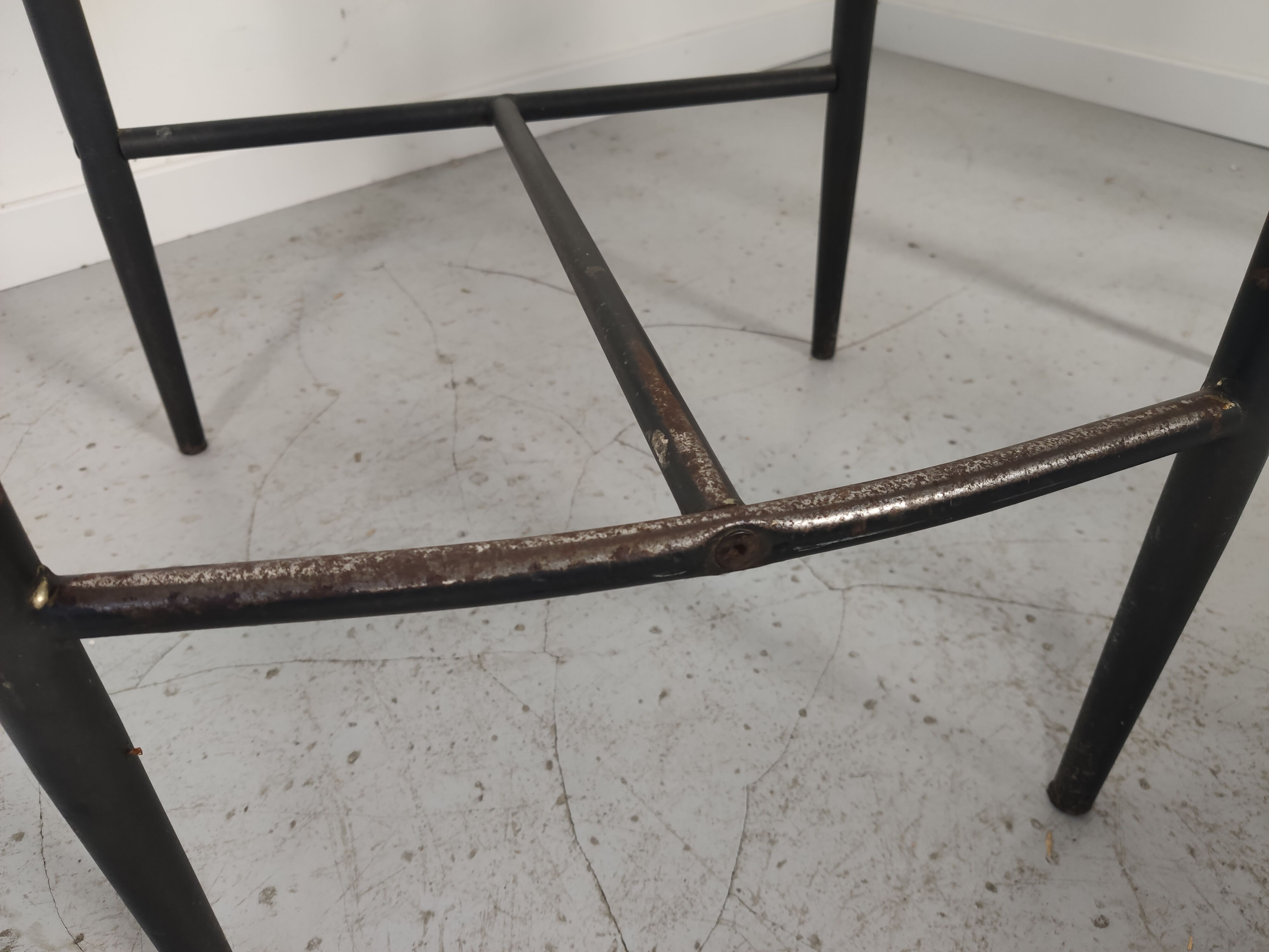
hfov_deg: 67.3
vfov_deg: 53.1
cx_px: 634
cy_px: 476
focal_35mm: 26
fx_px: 953
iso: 275
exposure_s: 1/100
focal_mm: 4.75
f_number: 1.75
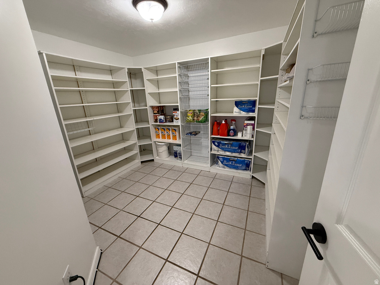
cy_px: 142
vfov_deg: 85.7
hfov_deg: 102.1
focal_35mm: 14
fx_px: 154
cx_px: 190
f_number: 2.2
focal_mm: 2.22
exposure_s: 1/60
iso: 400
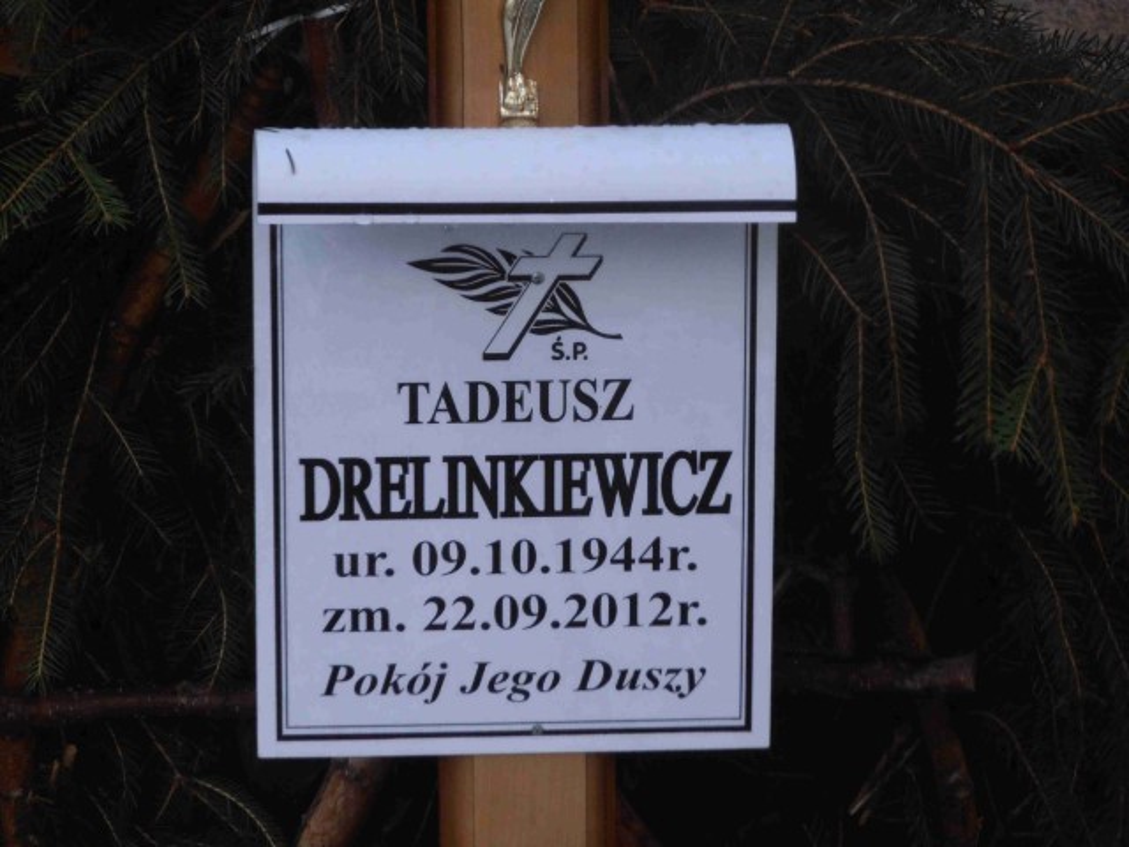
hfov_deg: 10.0
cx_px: 564
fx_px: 6458
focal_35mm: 198
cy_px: 424
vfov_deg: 7.5
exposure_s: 1/125
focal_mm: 35.05
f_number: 5.8
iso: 125
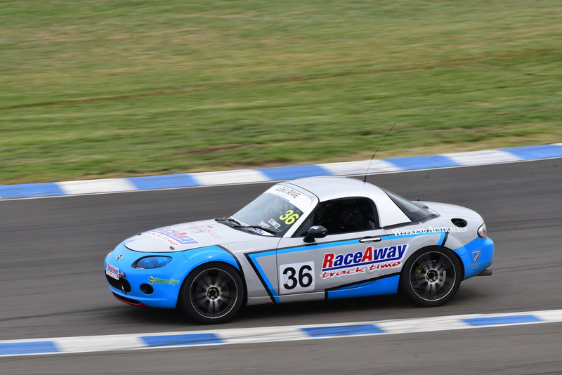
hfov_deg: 4.7
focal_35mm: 435
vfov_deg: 3.2
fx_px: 6793
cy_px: 188
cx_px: 281
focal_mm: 290
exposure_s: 1/200
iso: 250
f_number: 13
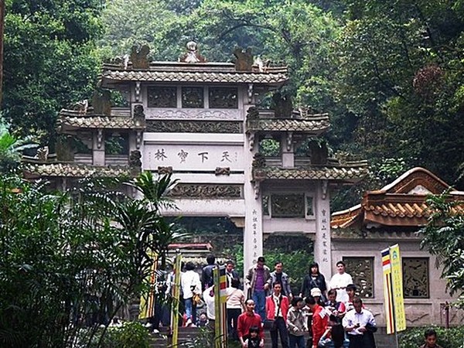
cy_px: 174
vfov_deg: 12.0
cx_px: 232
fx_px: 1662
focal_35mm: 124
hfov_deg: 15.9
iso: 125
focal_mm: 12.4
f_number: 3.4
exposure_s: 1/40
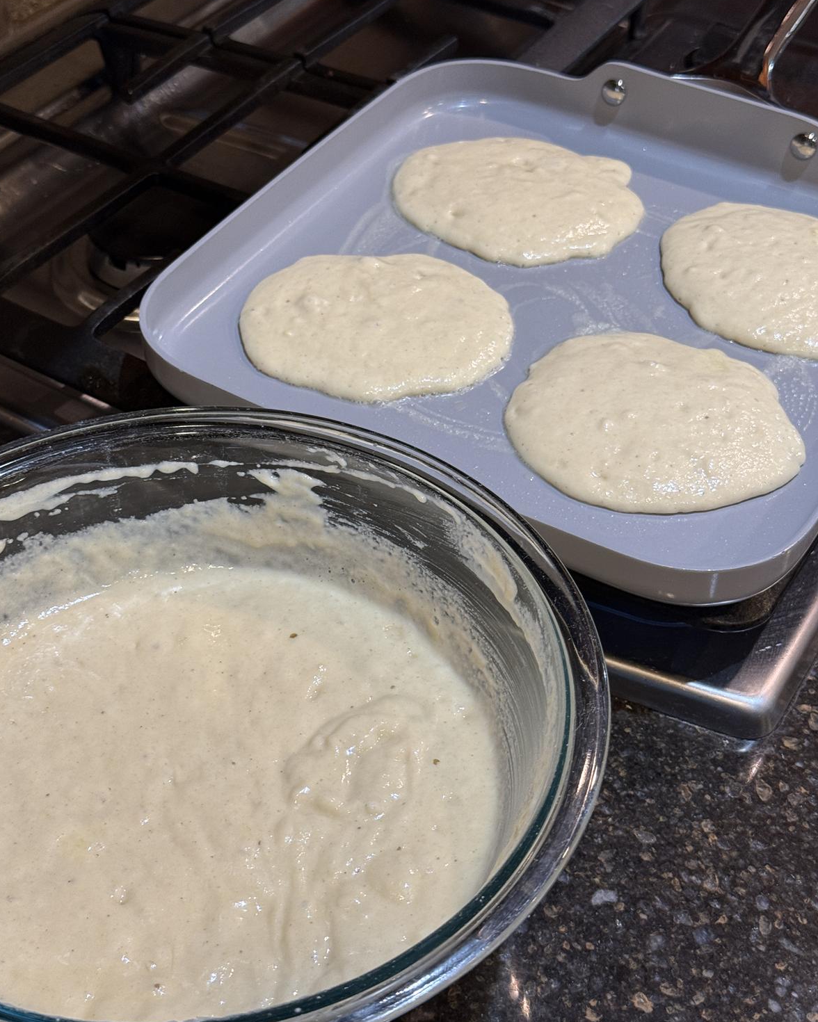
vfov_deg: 36.7
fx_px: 1543
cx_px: 412
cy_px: 524
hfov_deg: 29.7
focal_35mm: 51
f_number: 1.78
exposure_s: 1/60
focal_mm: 6.76
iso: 80
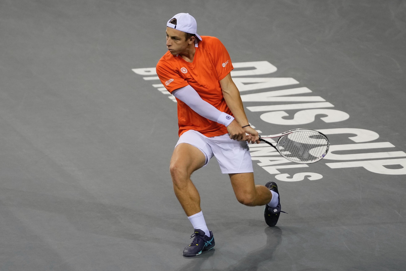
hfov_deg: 6.5
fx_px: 3552
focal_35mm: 315
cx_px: 196
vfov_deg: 4.4
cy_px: 135
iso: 2000
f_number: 2.8
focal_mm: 178
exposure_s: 1/1250
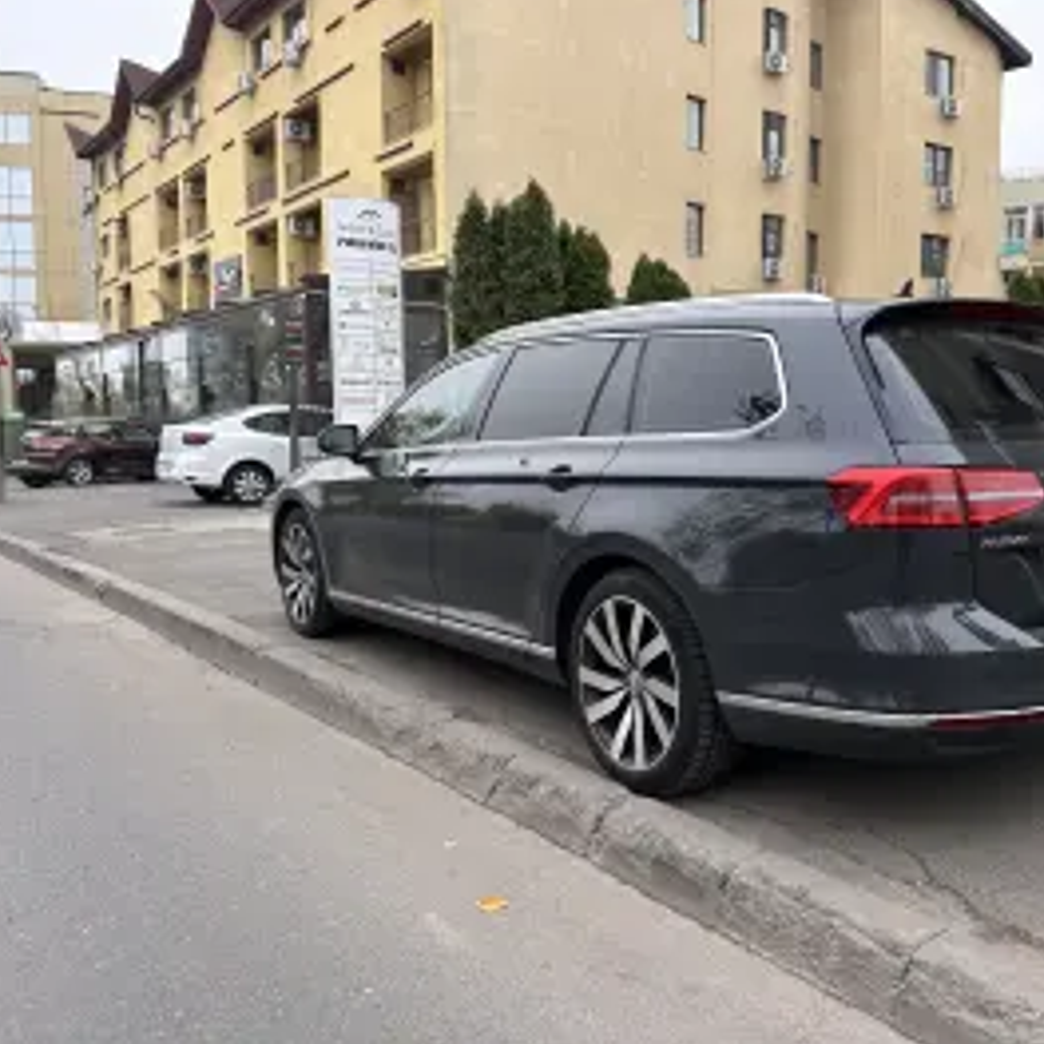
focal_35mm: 29
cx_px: 683
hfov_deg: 54.7
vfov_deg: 55.6
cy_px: 512
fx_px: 990
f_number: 1.78
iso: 80
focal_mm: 6.86
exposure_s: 1/467
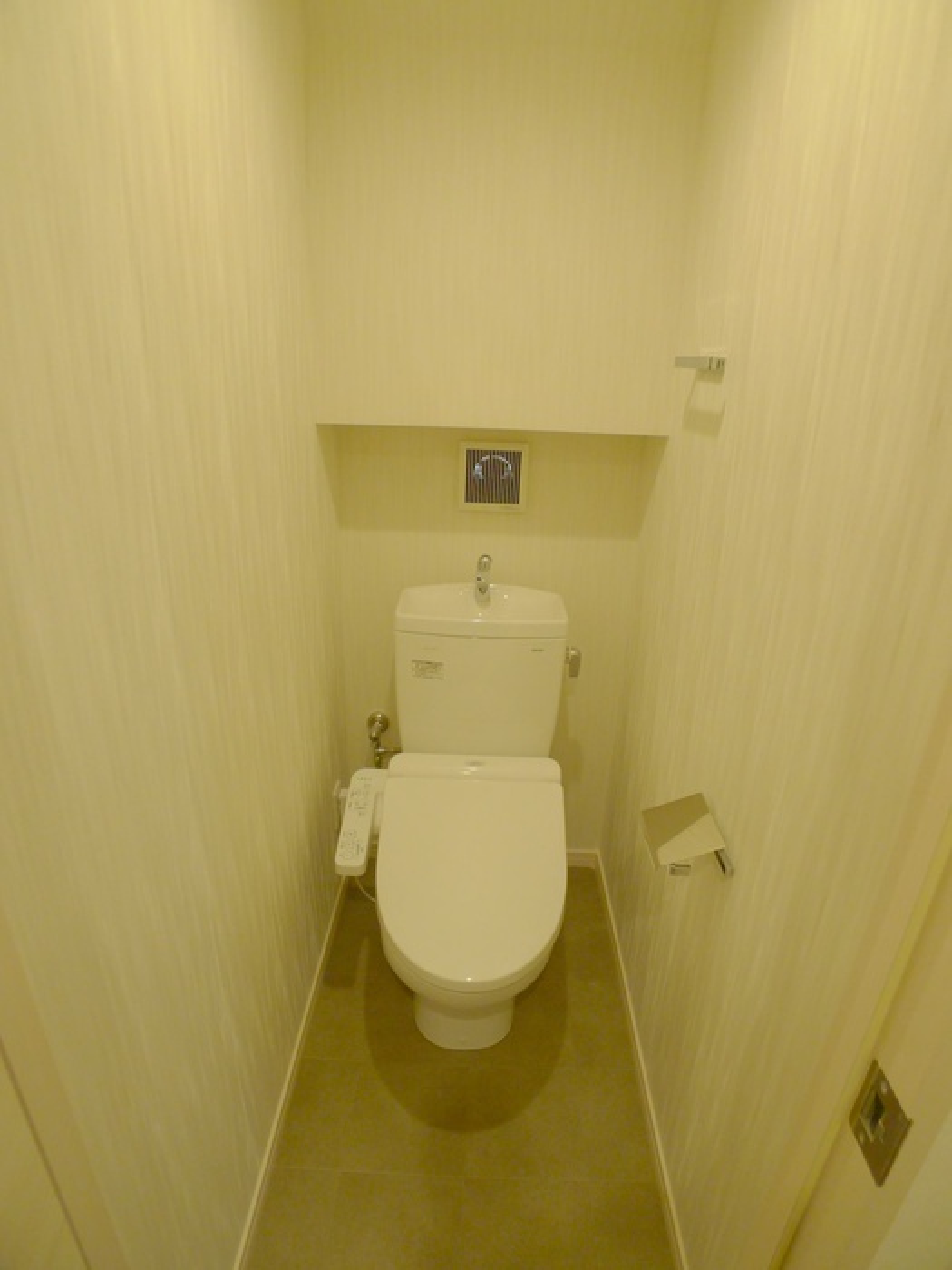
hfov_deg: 56.8
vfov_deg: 71.6
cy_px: 635
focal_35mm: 24
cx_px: 476
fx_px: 880
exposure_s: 1/60
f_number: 2
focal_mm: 5.1
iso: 160
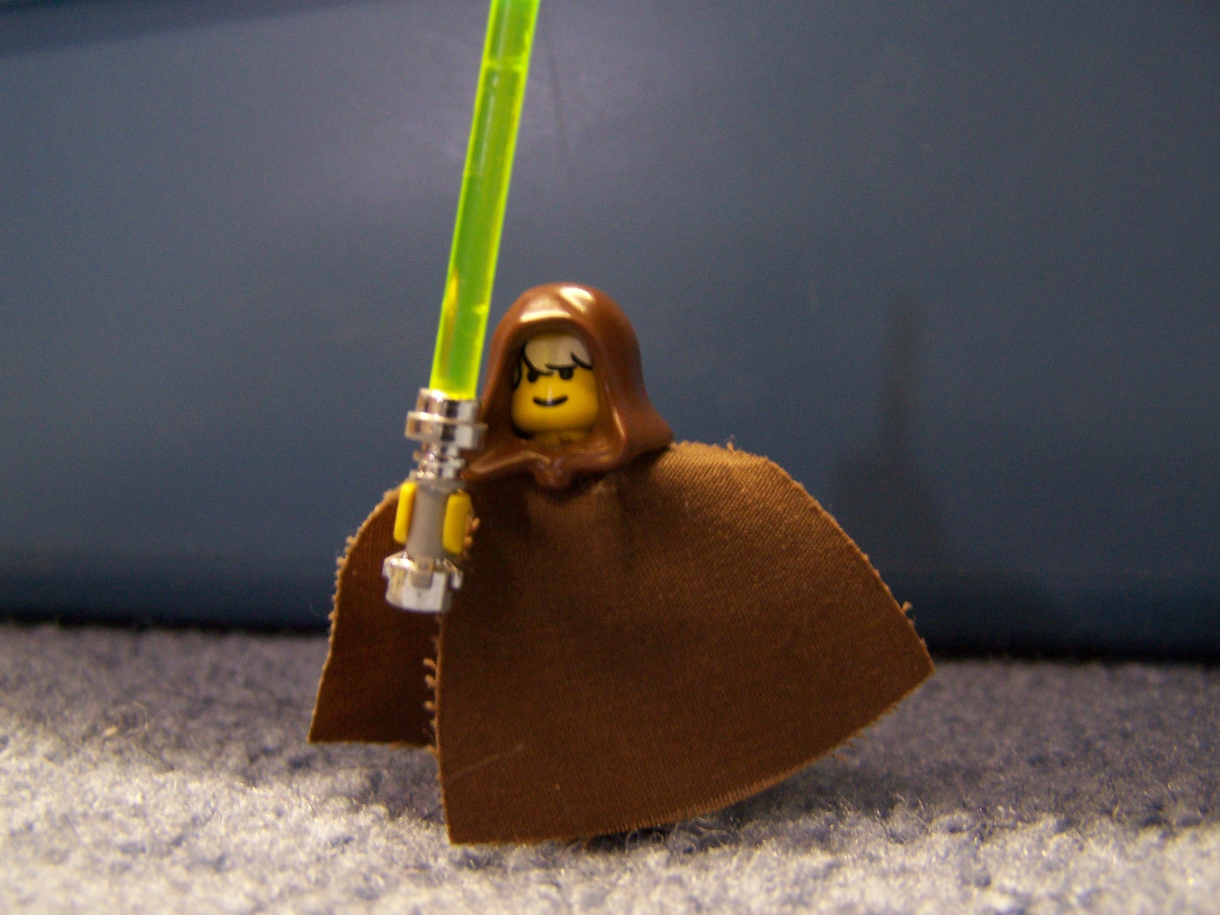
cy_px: 458
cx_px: 610
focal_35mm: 38
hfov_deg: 49.0
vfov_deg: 37.7
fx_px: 1339
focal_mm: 6.3
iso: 140
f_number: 2.8
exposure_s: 1/8
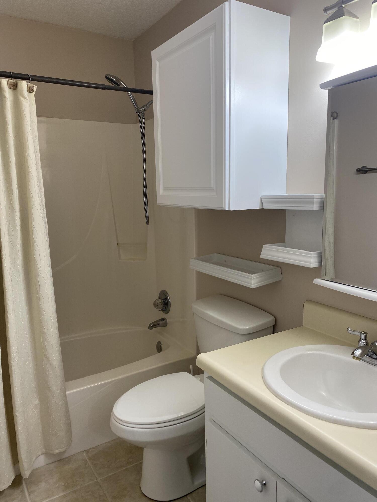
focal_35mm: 26
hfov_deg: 53.1
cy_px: 251
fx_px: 378
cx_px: 188
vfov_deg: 67.3
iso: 64
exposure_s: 1/60
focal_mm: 4.25
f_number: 1.8
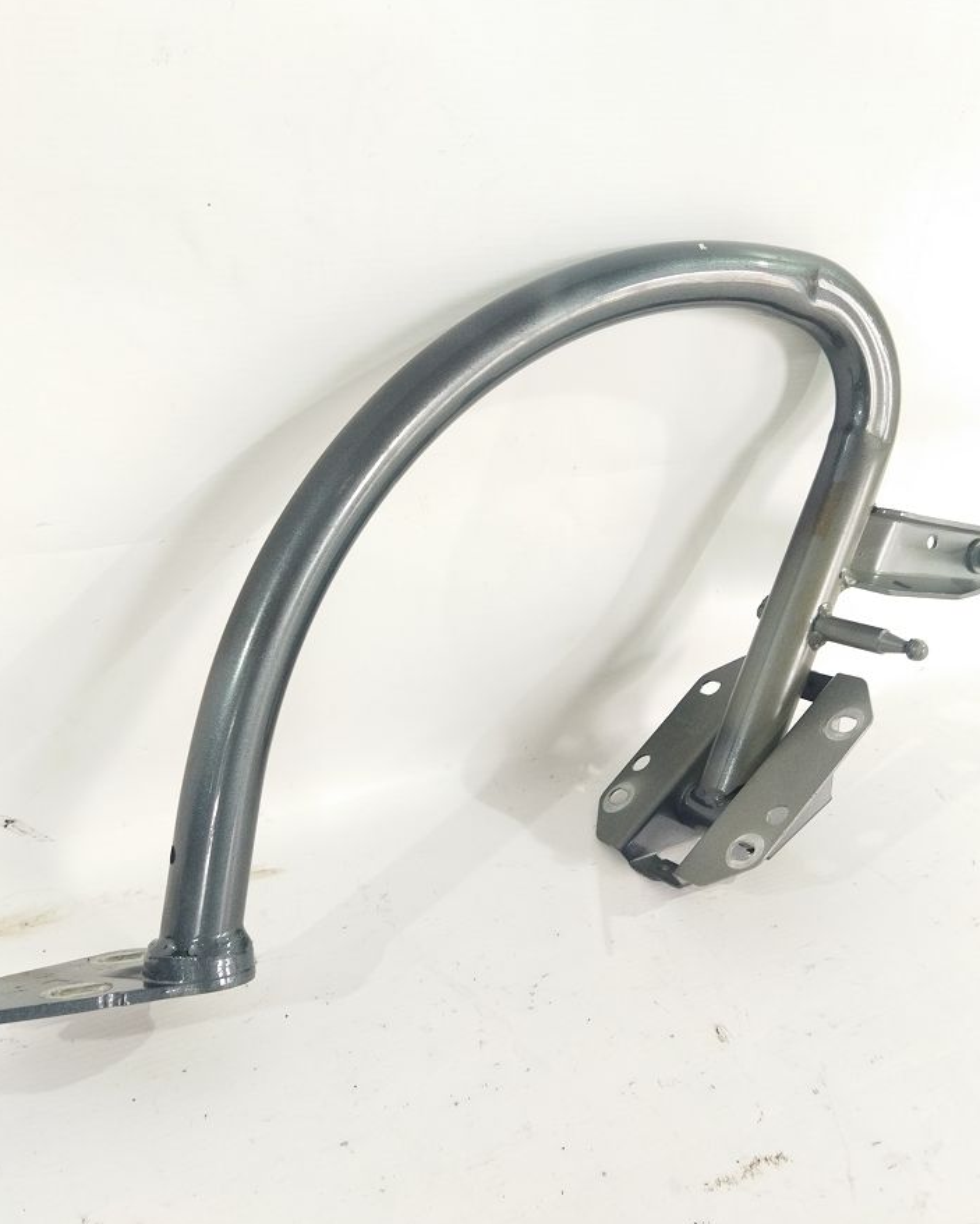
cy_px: 618
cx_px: 493
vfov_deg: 50.3
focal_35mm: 36
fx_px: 1305
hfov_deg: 41.2
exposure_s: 1/50
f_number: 1.79
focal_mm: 4.71
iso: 159
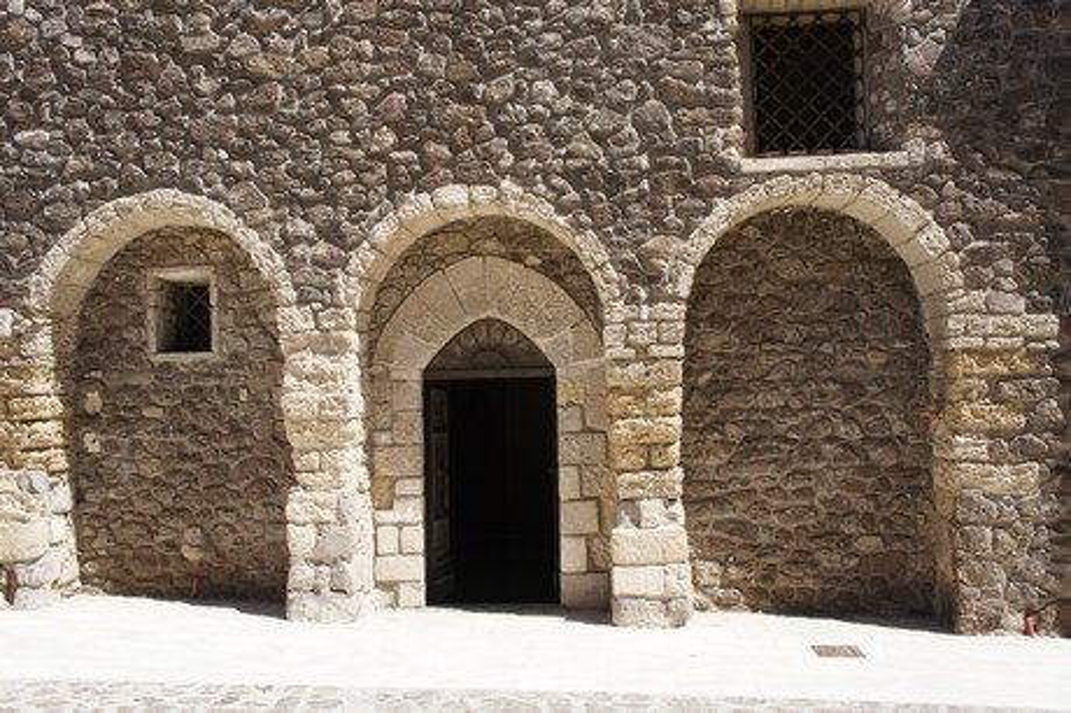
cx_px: 536
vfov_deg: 38.3
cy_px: 356
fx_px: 1026
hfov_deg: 55.1
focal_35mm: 34
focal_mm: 23
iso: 200
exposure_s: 1/320
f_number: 8
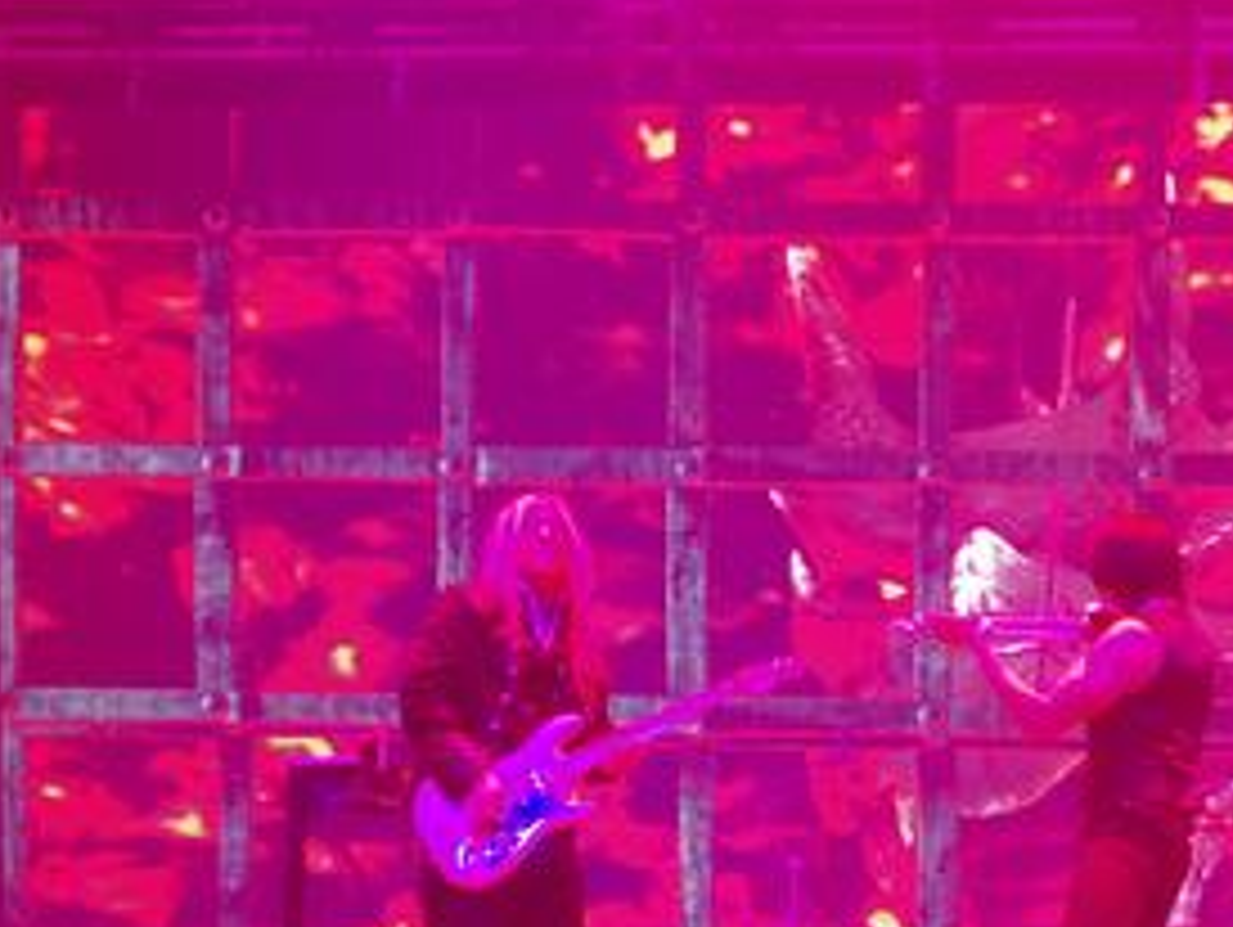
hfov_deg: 14.2
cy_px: 662
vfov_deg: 10.7
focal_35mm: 138
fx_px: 4920
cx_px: 954
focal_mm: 17.8
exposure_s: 1/80
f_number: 2.8
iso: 400
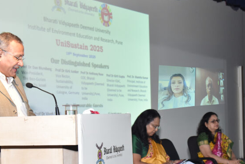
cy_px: 126
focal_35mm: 70
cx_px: 143
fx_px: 476
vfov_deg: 19.3
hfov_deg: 28.8
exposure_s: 1/200
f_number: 4.5
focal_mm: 38
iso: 2500
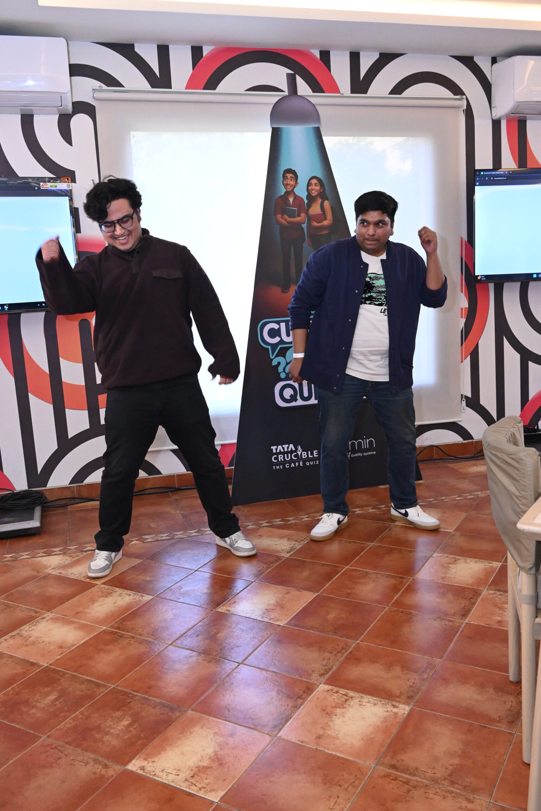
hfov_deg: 40.0
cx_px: 270
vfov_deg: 57.2
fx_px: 744
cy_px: 406
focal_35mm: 33
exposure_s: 1/125
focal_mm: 22
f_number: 5.6
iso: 3200
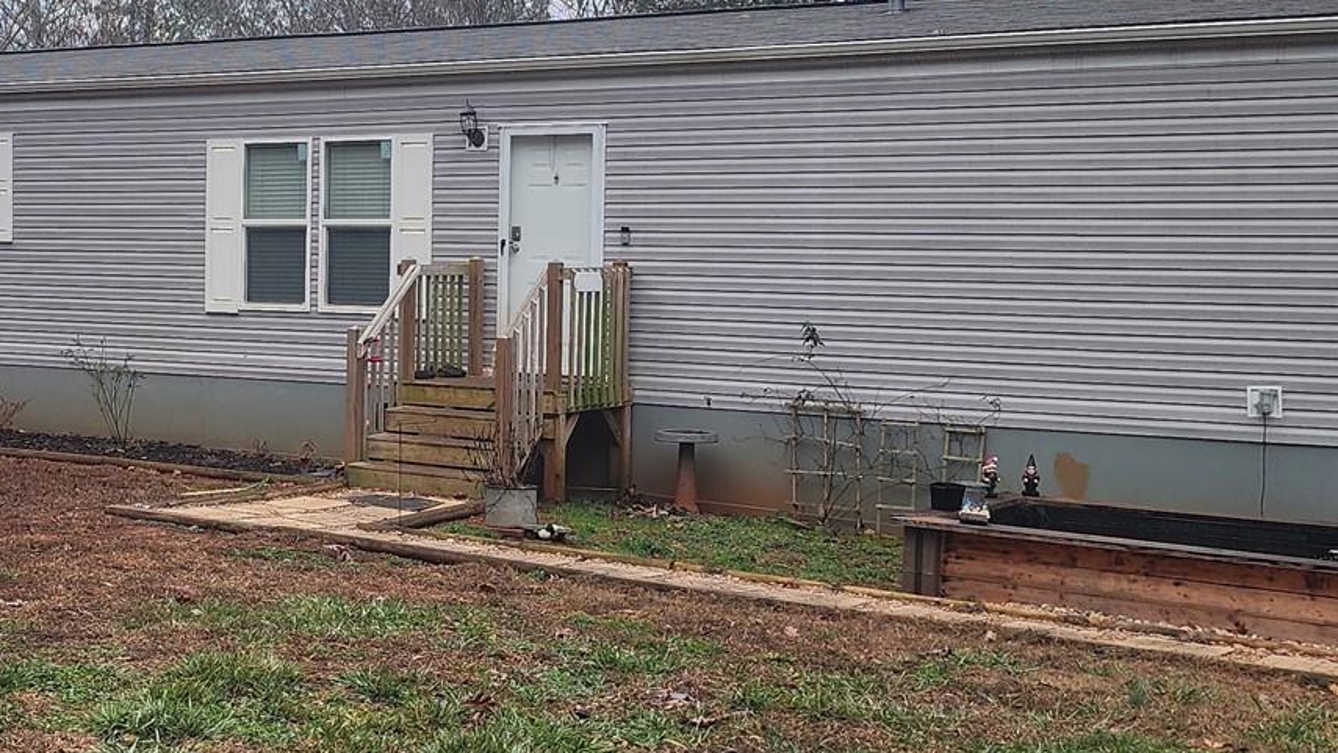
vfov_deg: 20.0
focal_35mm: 60
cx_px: 286
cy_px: 236
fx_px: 2129
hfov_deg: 34.0
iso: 40
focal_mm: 6.4
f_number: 1.8
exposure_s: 1/180
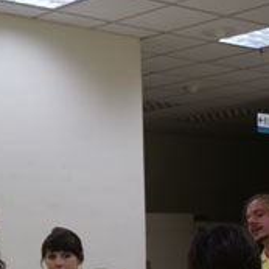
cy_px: 229
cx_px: -58
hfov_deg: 17.7
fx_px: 818
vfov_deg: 18.4
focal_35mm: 93
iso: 200
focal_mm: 28
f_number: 4.5
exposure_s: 1/50
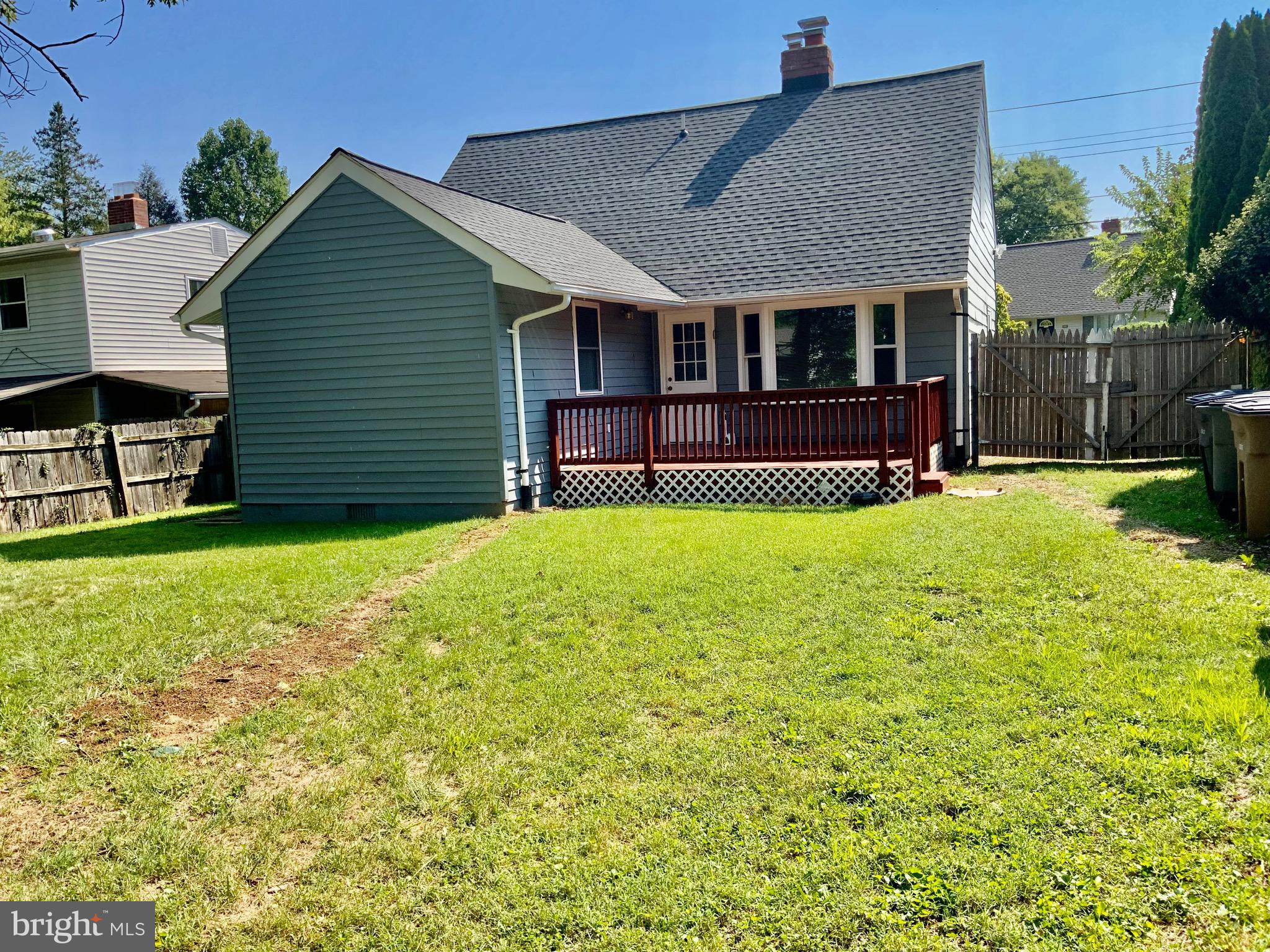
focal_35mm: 29
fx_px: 1064
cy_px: 476
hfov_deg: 61.7
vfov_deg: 48.2
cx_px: 635
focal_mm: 3
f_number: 1.8
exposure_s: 1/1250
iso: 16
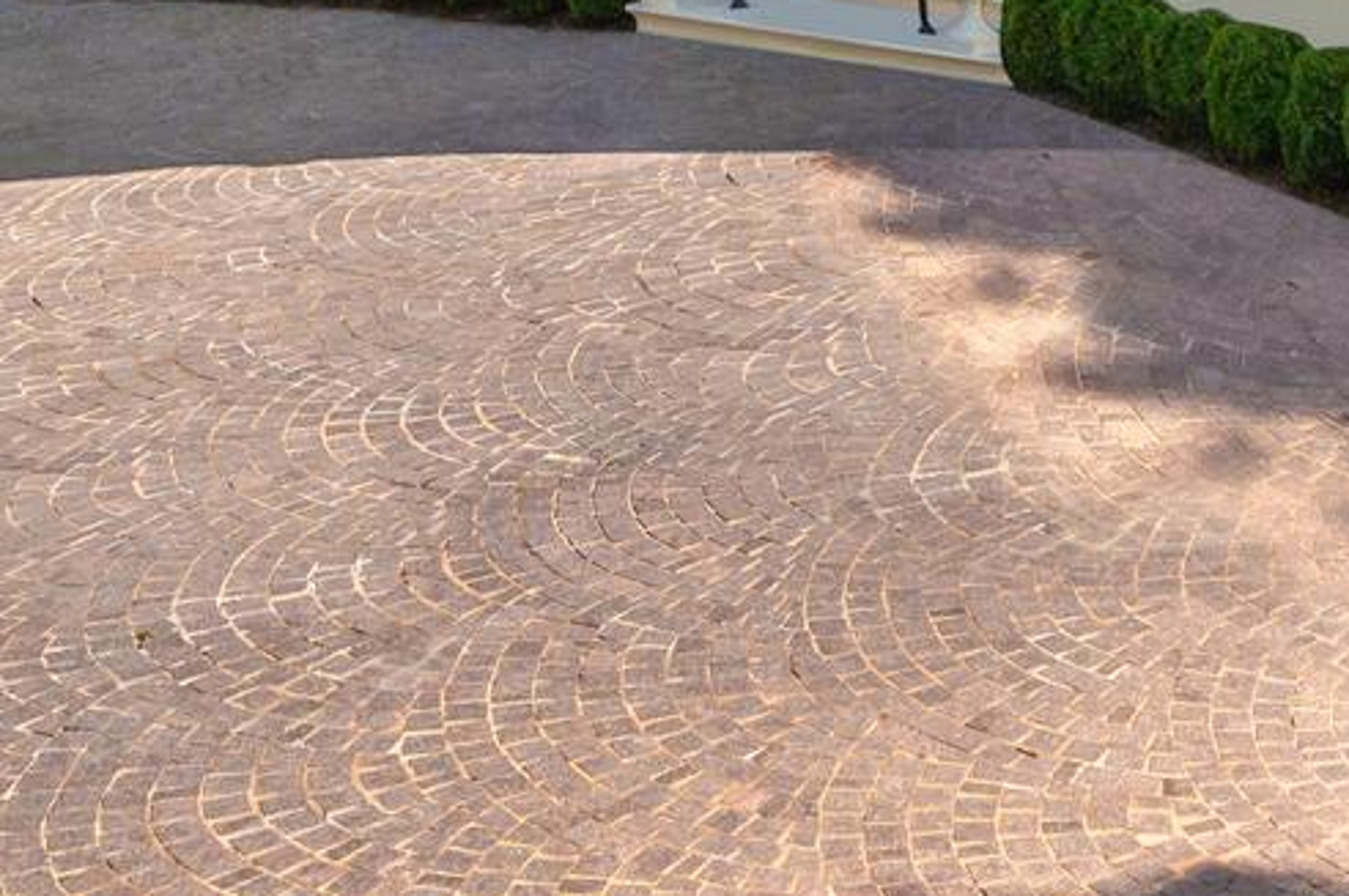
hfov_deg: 24.5
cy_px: -663
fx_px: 2808
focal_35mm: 75
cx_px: 1623
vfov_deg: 15.8
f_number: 10
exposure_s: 1/1250
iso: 800
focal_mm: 18
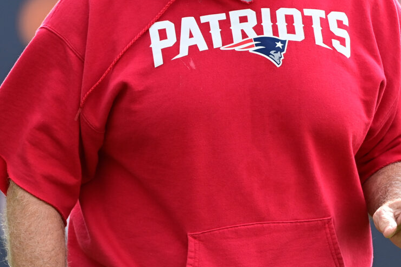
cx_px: 225
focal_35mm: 857
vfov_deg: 1.6
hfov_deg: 2.4
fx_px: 9547
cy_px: -30
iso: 450
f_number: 4.5
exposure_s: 1/1000
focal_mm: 330
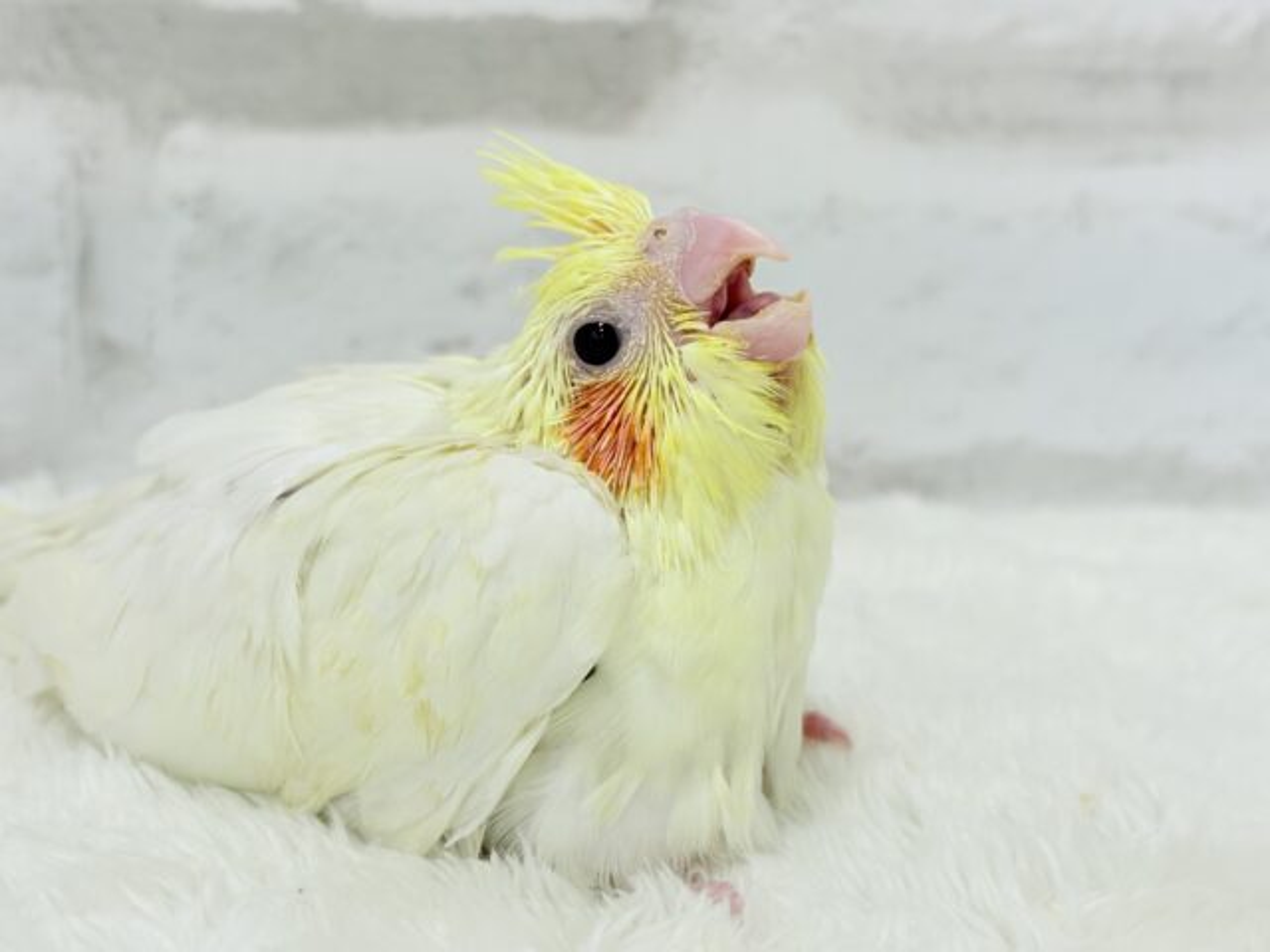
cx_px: 635
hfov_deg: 36.8
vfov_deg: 28.0
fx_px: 1908
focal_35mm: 52
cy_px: 476
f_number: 1.6
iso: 64
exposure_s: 1/100
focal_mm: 5.96
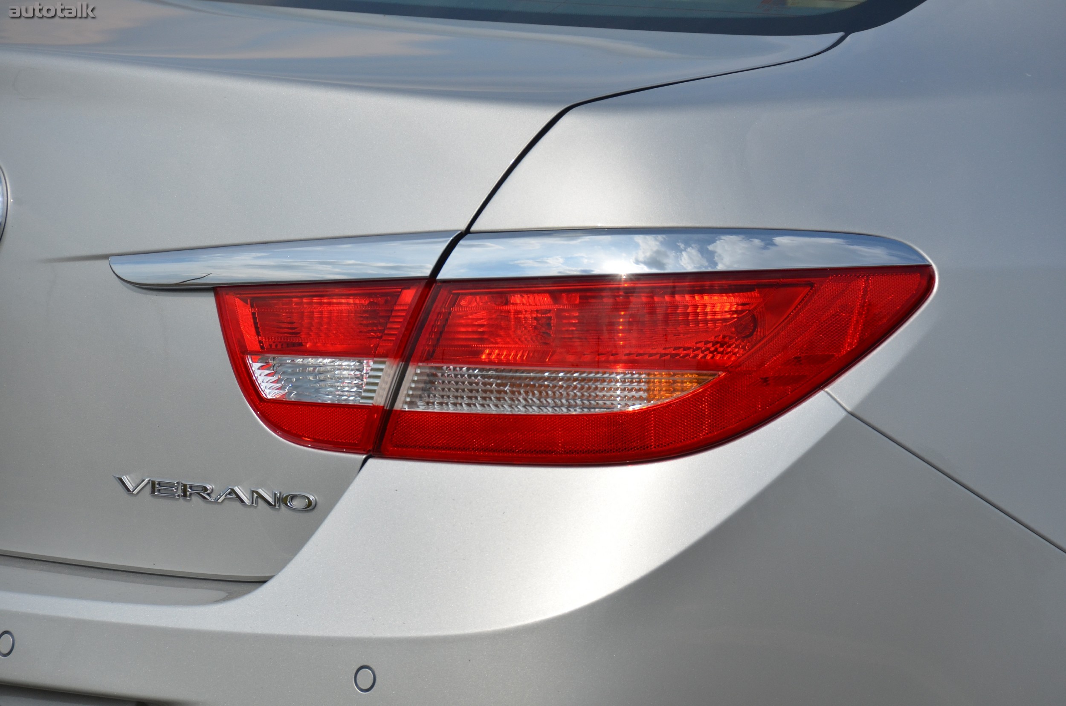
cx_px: 533
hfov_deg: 6.9
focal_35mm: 300
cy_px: 353
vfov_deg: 4.6
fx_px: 8865
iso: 360
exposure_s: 1/2000
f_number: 8
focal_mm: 200
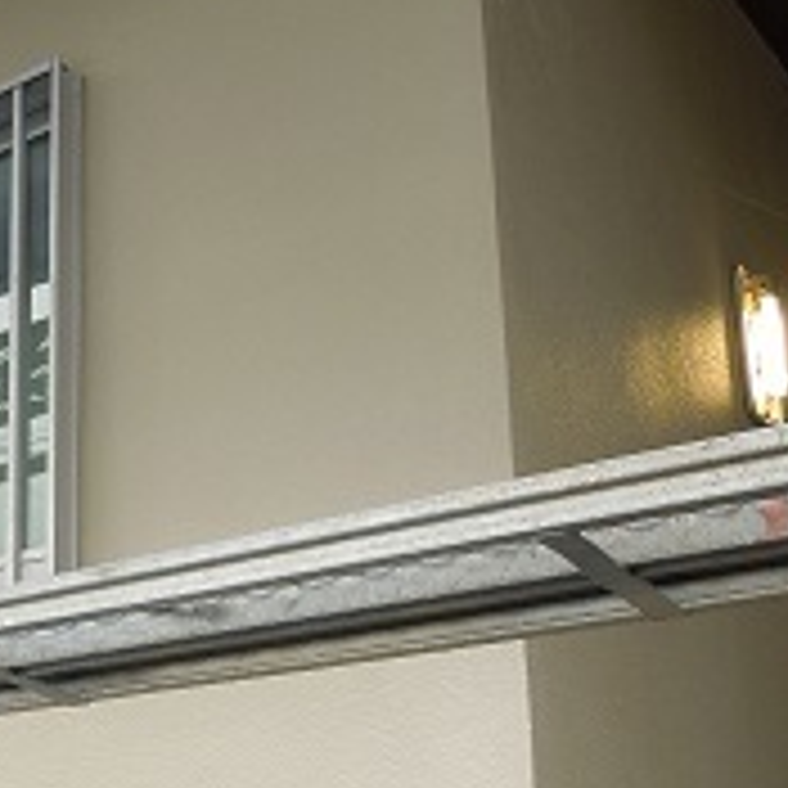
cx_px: -162
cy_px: 642
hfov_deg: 24.6
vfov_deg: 26.7
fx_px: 1623
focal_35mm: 63
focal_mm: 4.5
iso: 110
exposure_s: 1/30
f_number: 3.3
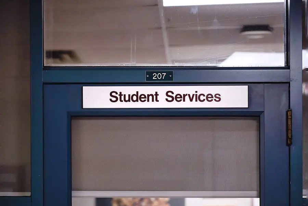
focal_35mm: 120
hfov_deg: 17.1
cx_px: 154
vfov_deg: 11.4
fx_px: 1027
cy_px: 103
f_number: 4
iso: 2500
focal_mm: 120
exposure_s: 1/200
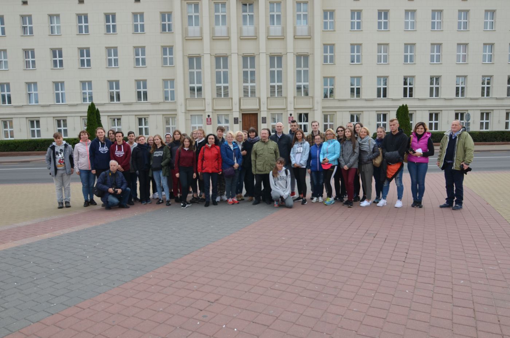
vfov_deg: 52.9
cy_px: 169
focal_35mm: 24
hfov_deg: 73.9
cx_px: 255
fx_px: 339
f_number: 5.6
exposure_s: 1/125
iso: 220
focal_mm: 16
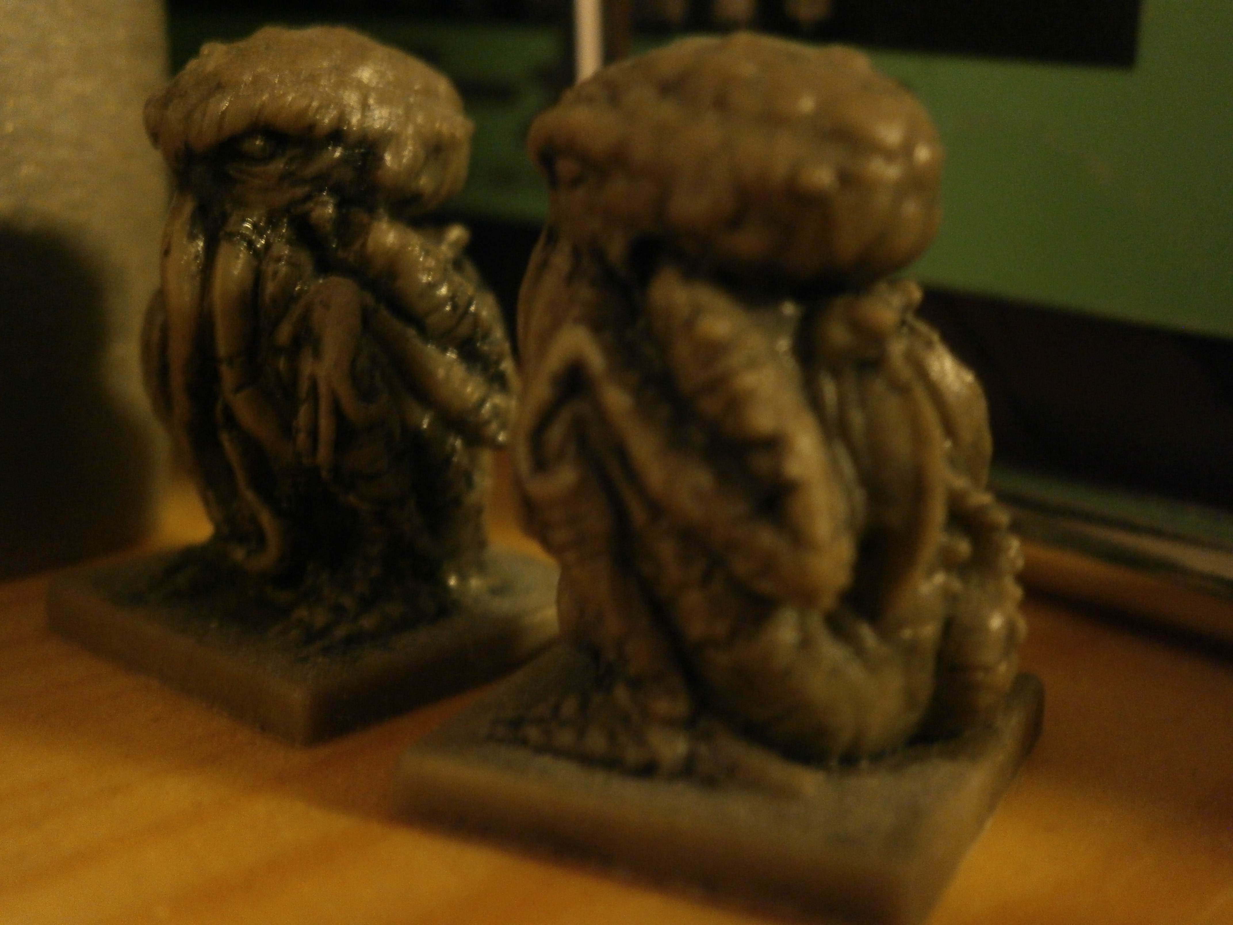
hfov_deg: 40.4
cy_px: 462
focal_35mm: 47
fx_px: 1674
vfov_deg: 30.9
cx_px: 616
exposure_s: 1/2
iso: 400
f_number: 3.4
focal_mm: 8.3
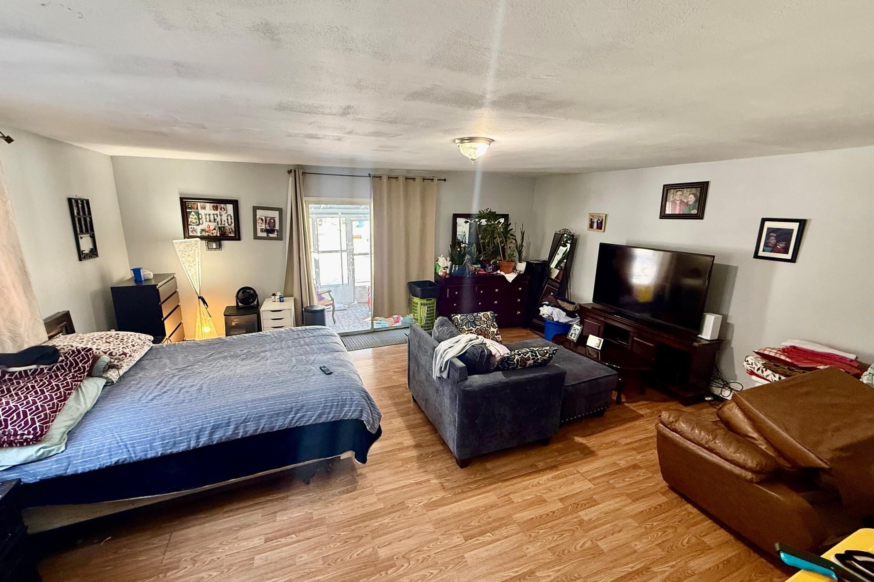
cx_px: 426
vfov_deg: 77.3
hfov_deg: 100.4
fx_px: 364
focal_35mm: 15
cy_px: 288
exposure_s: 1/60
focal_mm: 2.22
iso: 320
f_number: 2.2
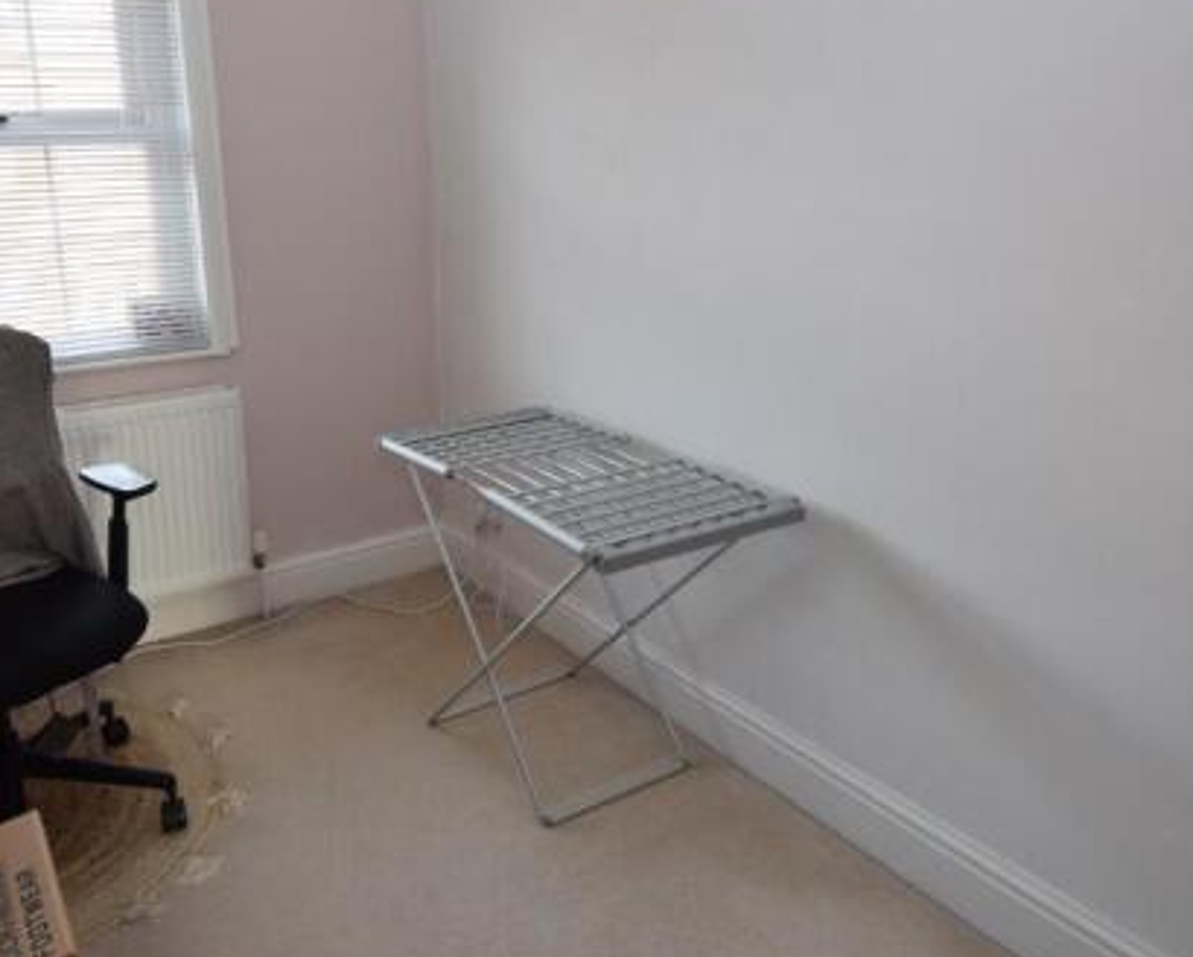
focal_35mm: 27
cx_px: 414
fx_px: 954
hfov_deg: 62.7
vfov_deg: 52.8
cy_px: 369
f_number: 4.5
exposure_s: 1/80
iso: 400
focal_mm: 12
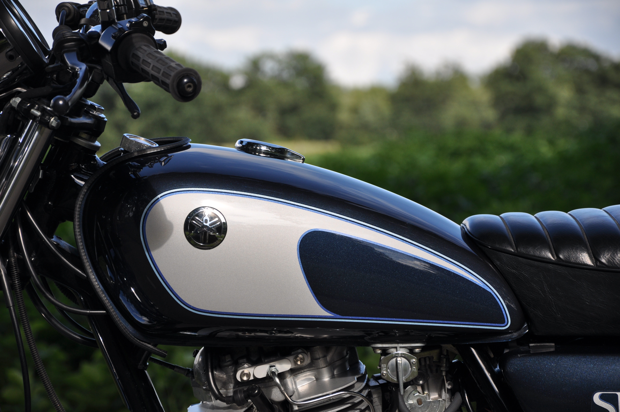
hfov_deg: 13.1
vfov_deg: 8.7
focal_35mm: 158
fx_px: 2709
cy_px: 206
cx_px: 310
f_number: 6.3
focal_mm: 105
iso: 200
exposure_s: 1/640
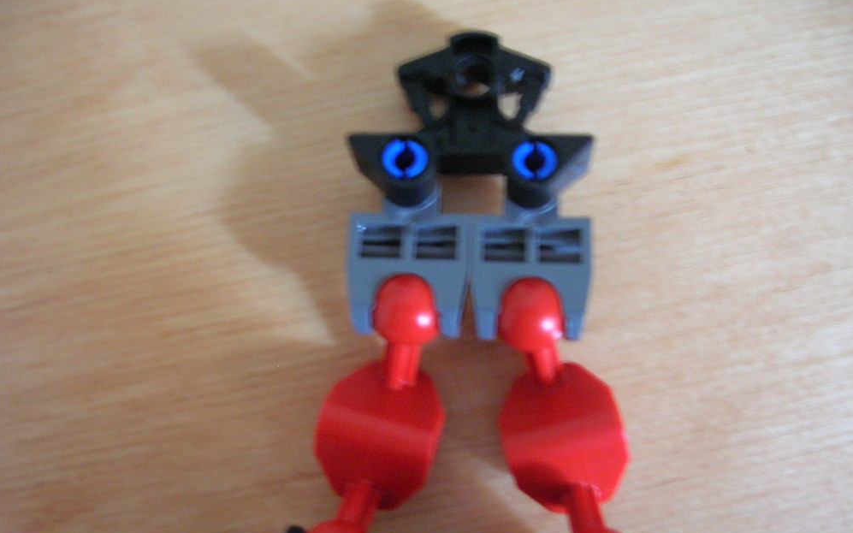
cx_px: 423
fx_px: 860
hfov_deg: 52.8
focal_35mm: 37
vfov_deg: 34.3
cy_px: 312
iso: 200
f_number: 2.9
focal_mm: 5.7
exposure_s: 1/1.3
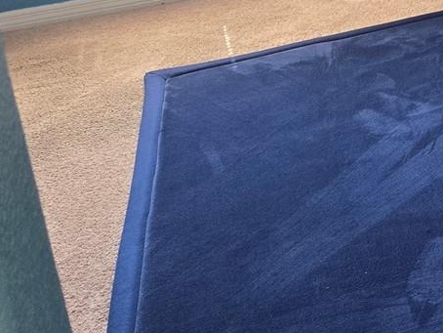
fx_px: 1037
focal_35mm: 81
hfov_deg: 20.8
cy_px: -164
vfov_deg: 16.6
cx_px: 649
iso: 200
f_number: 1.8
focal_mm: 5.4
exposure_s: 1/120
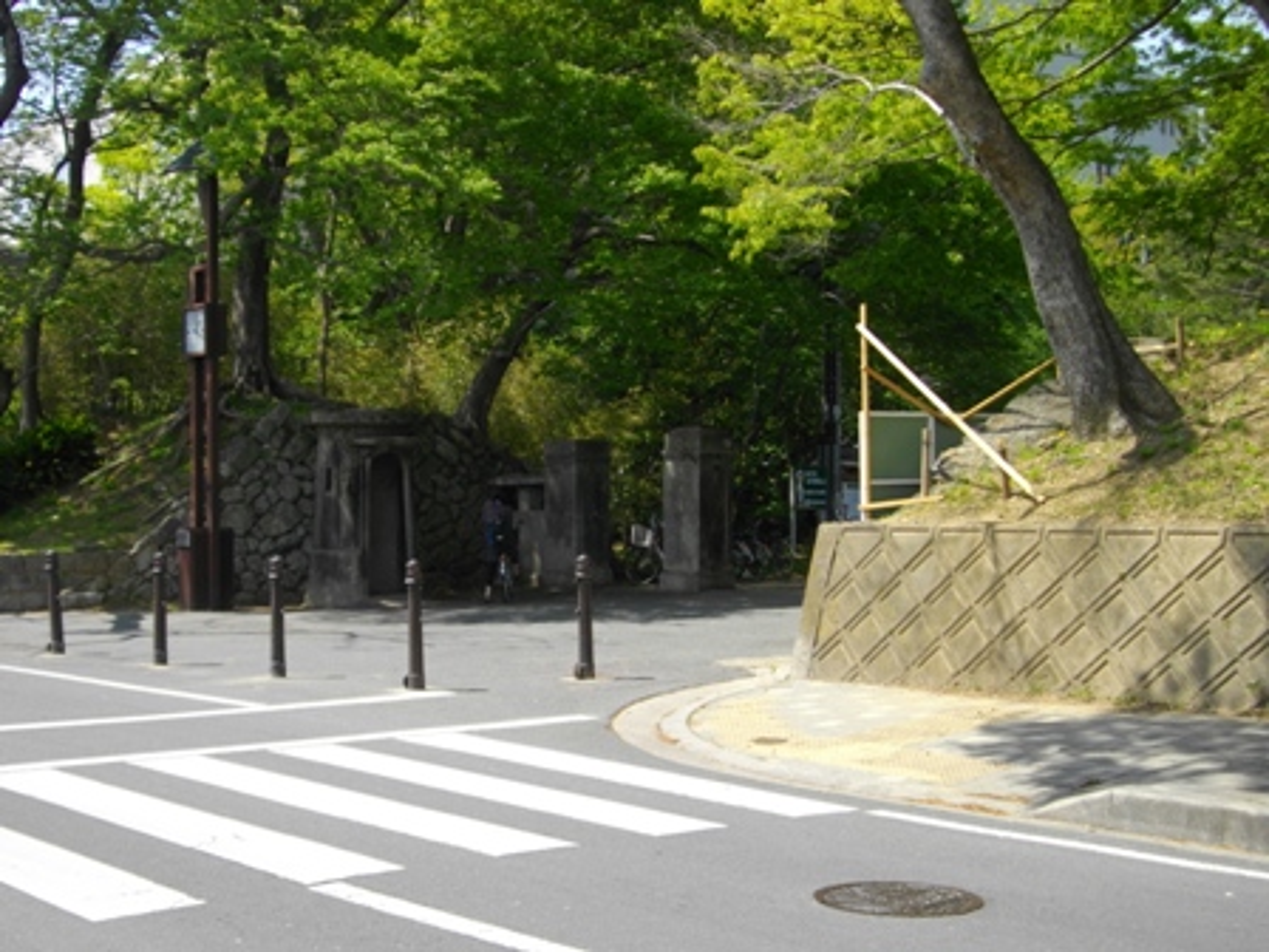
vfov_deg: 29.1
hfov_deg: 38.2
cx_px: 634
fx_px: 1833
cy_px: 476
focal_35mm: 50
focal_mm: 8.8
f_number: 3.6
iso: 100
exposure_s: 1/500
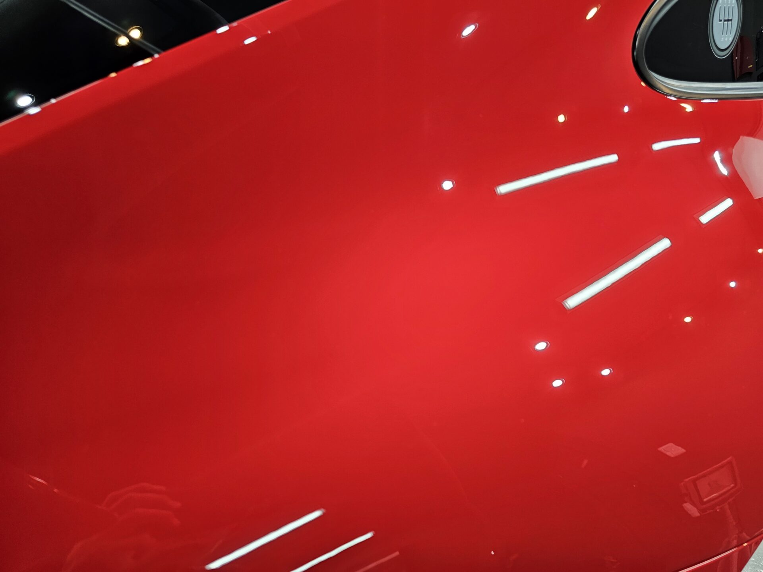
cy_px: 286
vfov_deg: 58.9
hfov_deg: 73.9
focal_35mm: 23
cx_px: 382
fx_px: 507
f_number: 1.7
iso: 125
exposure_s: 1/100
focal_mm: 6.3
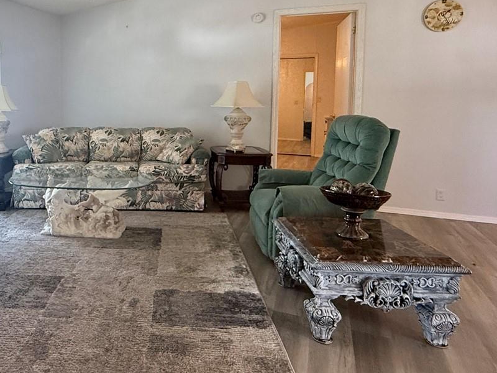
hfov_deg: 61.0
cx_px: 144
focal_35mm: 28
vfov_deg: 49.1
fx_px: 402
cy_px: 132
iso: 640
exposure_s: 1/120
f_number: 2.2
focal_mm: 2.22
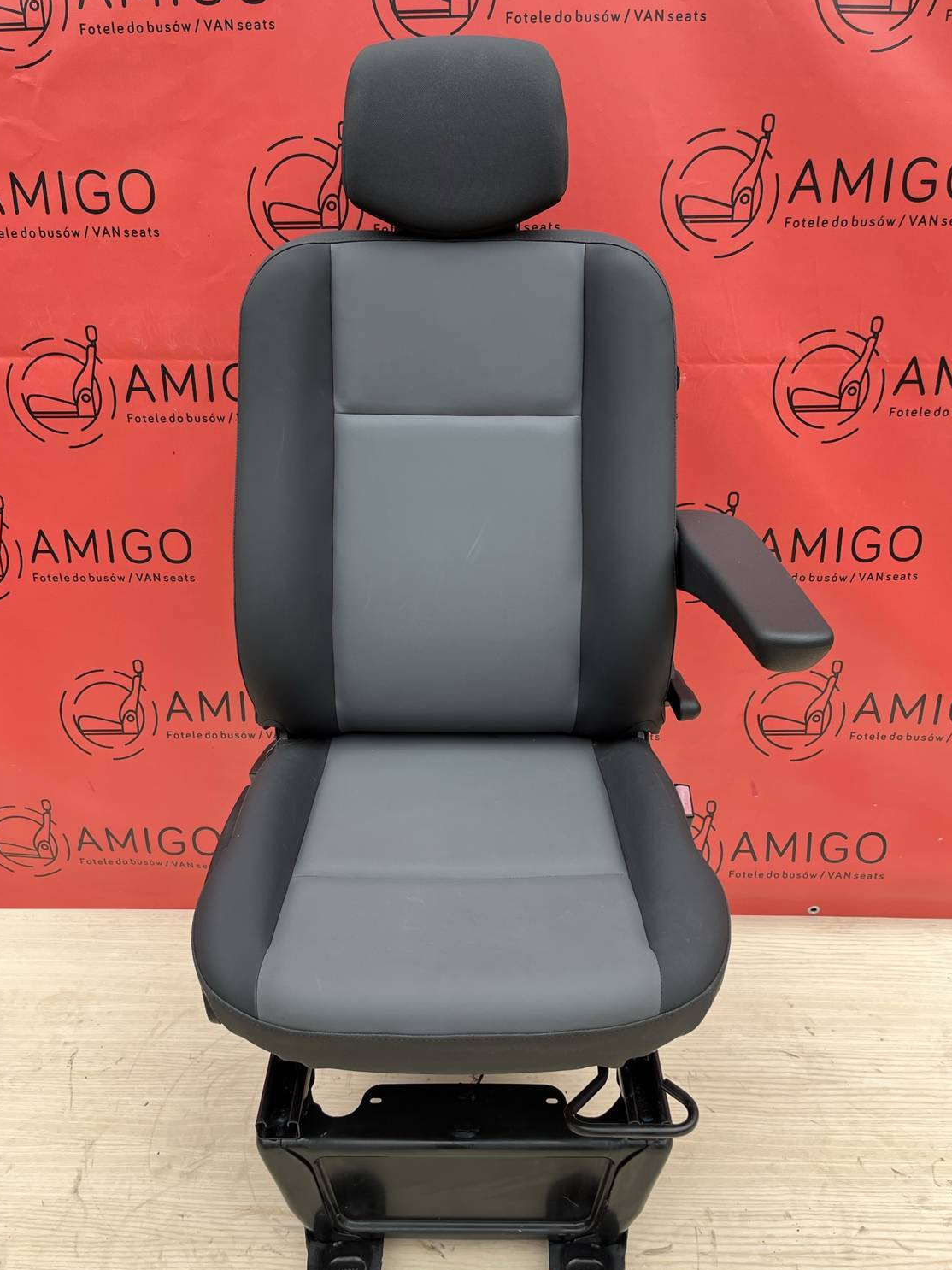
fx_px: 1027
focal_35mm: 28
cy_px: 653
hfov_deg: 49.7
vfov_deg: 63.4
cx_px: 461
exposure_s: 1/550
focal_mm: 5.1
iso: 50
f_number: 1.6
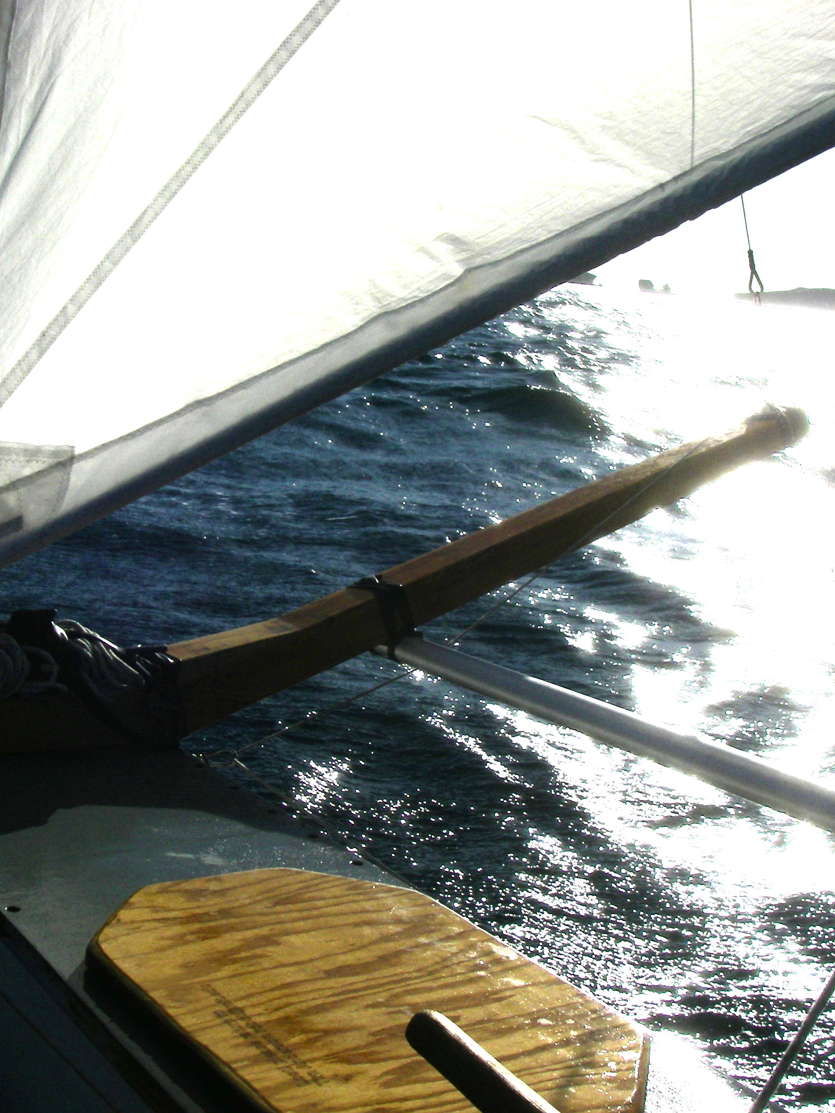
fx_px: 1640
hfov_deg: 28.5
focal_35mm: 51
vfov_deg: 37.5
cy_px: 556
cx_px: 374
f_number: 6.6
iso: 64
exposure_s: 1/1600
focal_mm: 6.3
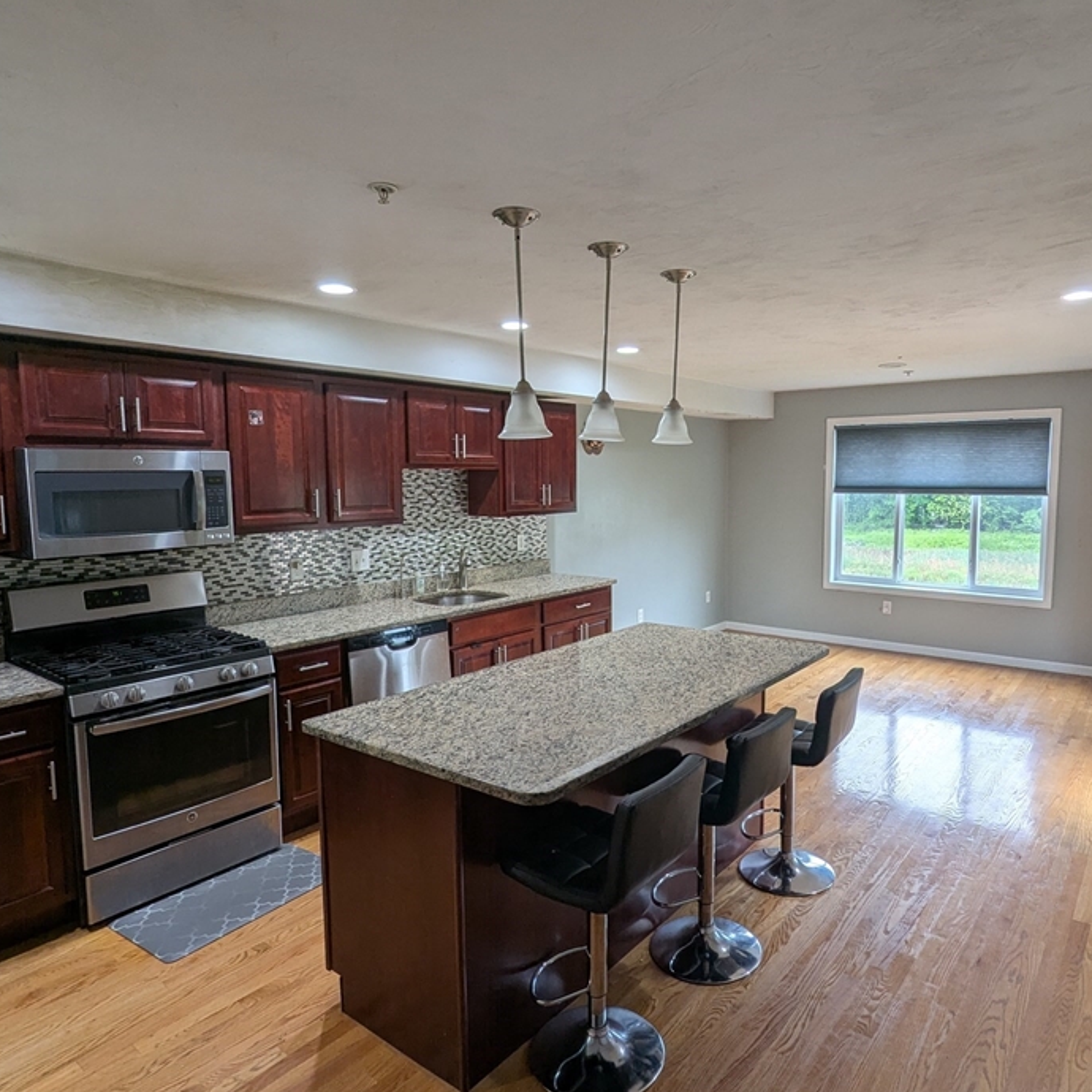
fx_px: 749
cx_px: 609
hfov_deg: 71.9
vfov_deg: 72.1
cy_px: 554
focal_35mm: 21
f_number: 2.2
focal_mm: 2.35
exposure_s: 1/30
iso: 57
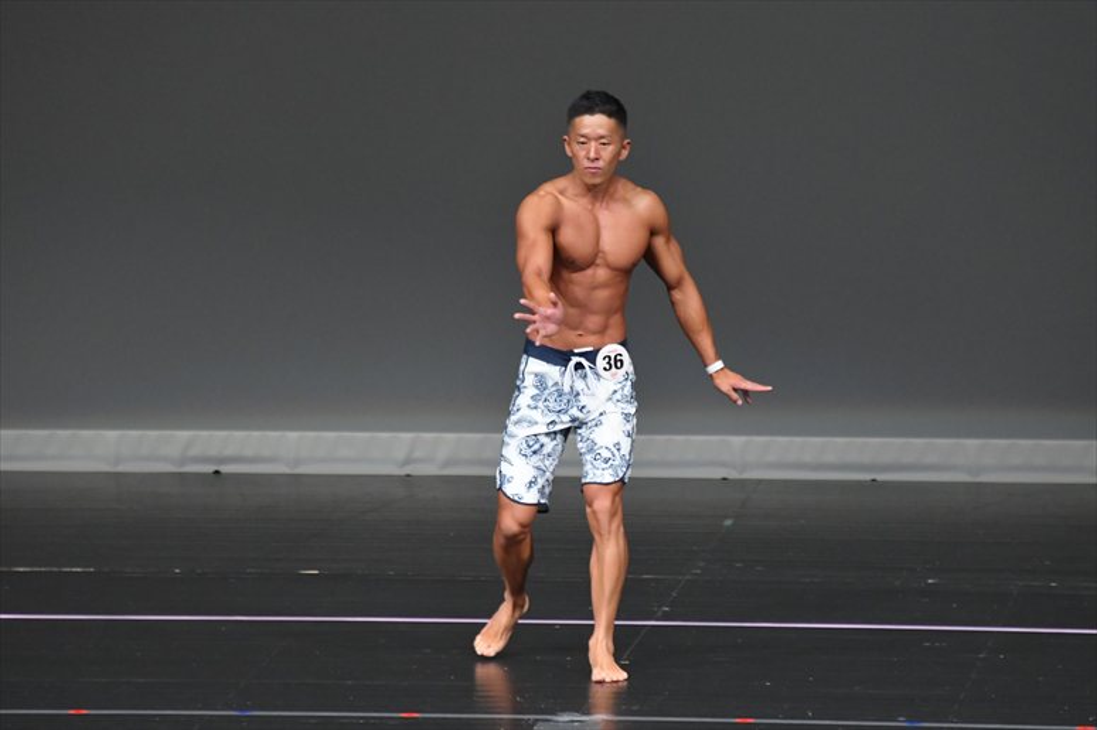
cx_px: 548
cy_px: 365
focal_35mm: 345
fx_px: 10508
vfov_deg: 4.0
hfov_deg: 6.0
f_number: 5.6
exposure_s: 1/400
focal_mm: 230
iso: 4000
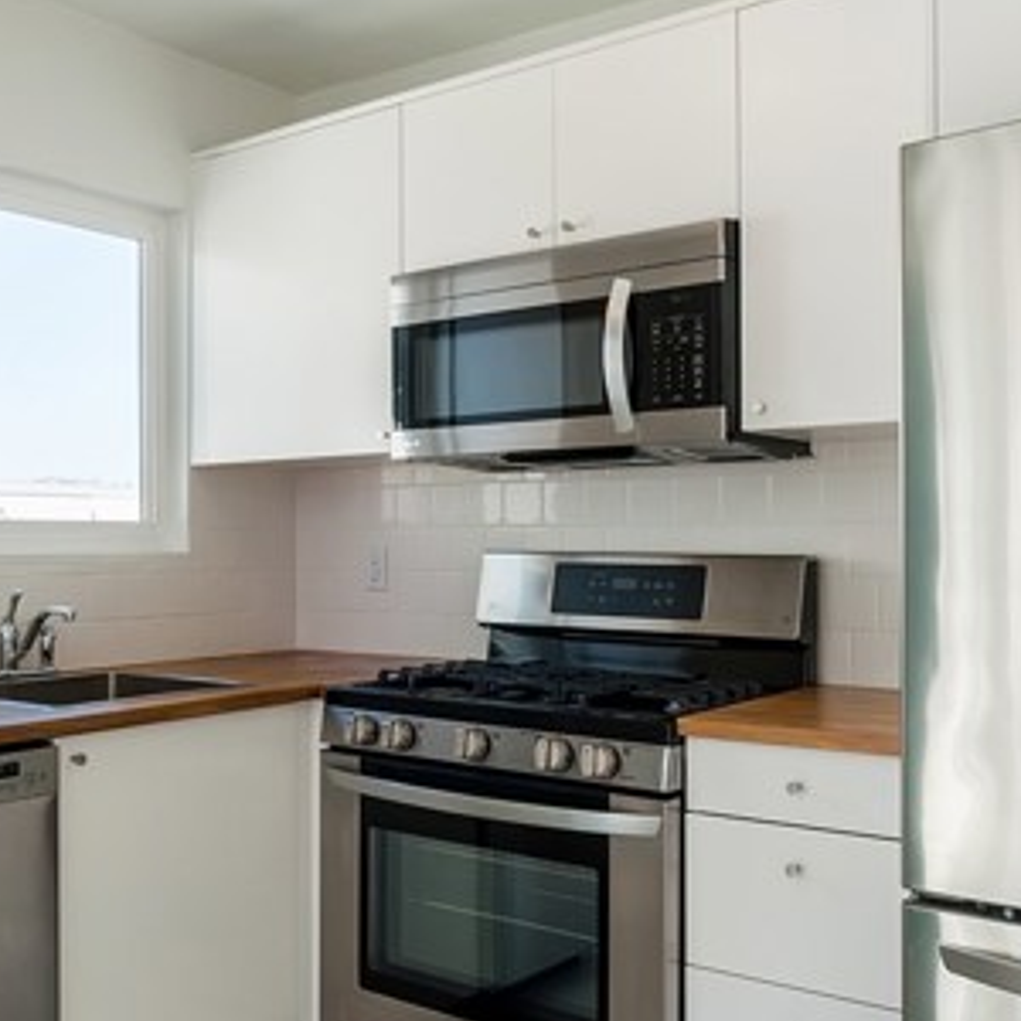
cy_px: 546
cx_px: 327
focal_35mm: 38
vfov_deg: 43.8
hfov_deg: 43.1
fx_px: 1268
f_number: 14
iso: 200
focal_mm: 14
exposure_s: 1/20
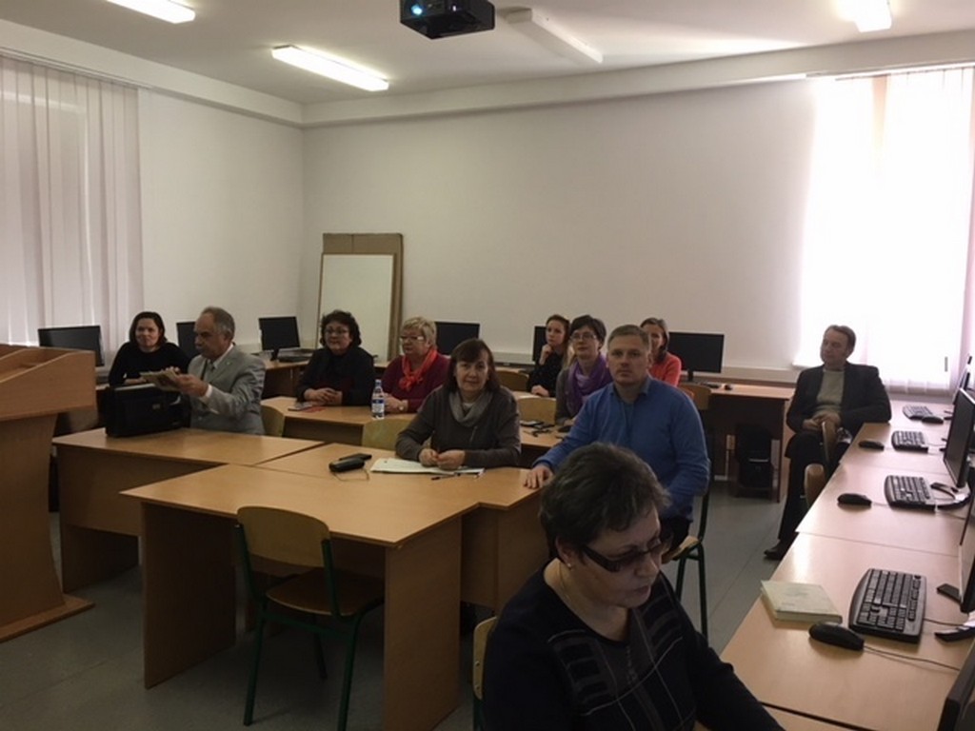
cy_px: 366
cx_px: 488
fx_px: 817
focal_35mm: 29
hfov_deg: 61.7
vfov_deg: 48.2
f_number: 2.2
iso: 50
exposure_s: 1/33
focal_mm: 4.15
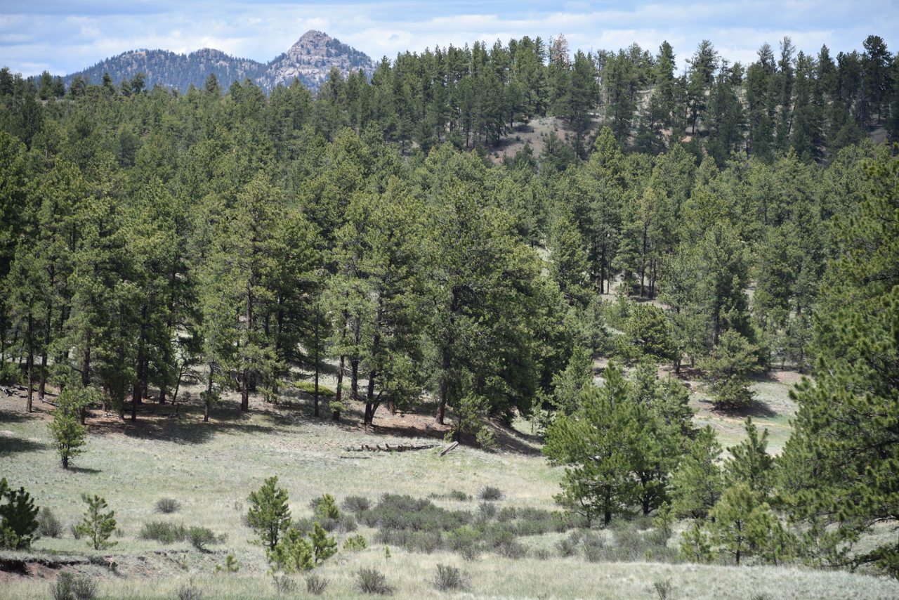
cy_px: 300
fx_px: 4246
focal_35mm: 170
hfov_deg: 12.1
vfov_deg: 8.1
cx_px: 450
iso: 125
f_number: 5.6
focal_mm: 170
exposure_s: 1/400
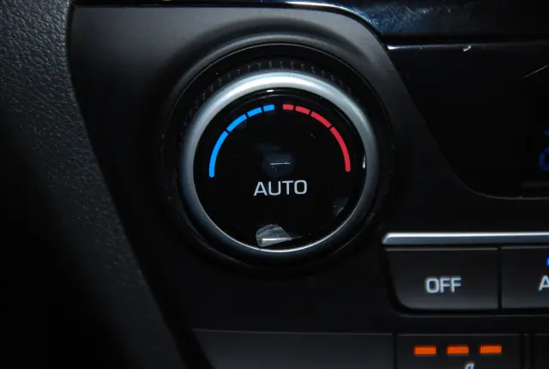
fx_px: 2407
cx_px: 274
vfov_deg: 8.8
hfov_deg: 13.0
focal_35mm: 158
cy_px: 184
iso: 200
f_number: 5.6
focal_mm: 105
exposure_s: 1/60
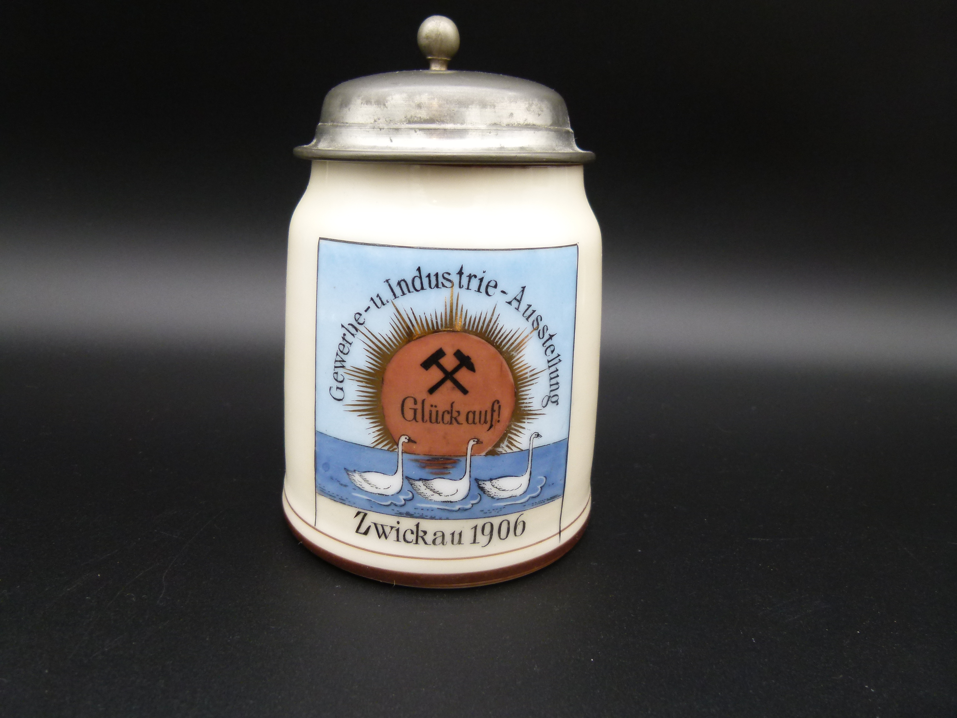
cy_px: 359
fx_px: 691
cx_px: 478
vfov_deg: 54.9
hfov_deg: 69.4
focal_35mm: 25
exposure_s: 1/60
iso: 160
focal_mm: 4.5
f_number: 2.8
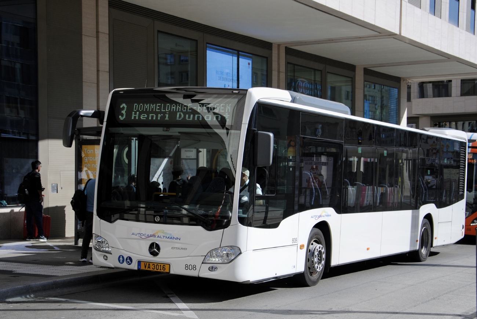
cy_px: 160
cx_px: 238
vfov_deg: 22.7
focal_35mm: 60
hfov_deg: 33.4
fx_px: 796
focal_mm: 40
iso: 140
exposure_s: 1/1000
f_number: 4.5
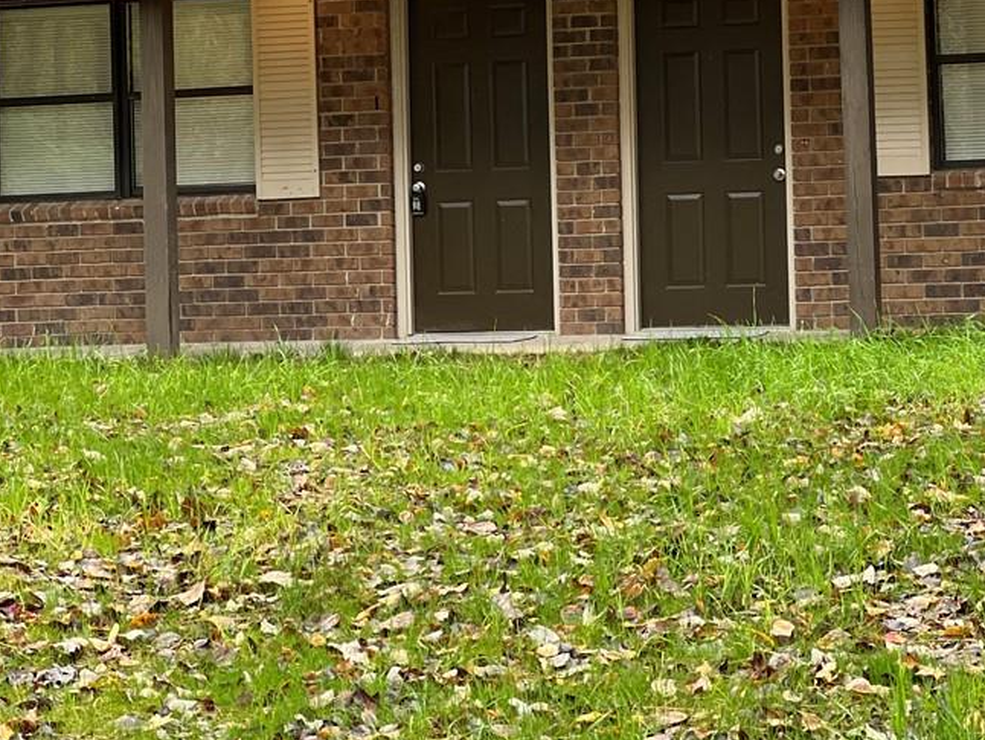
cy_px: 160
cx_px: 643
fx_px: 3473
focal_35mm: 122
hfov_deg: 16.1
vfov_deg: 12.1
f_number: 2.8
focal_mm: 9
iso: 160
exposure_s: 1/121
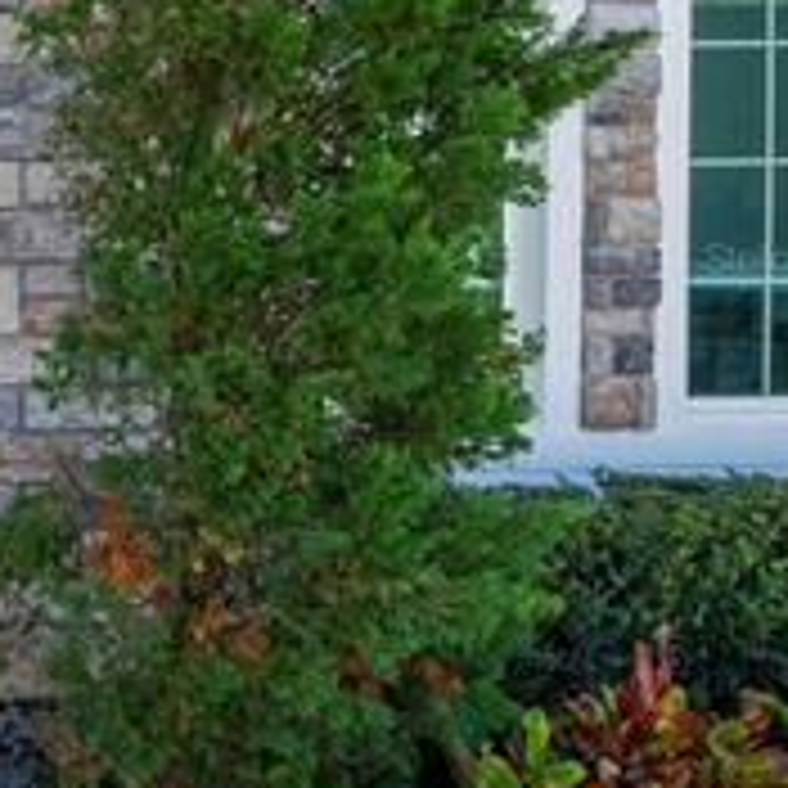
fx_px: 1056
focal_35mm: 41
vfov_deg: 40.4
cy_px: 257
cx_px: -705
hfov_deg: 21.0
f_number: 14
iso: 320
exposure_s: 1/80
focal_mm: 12
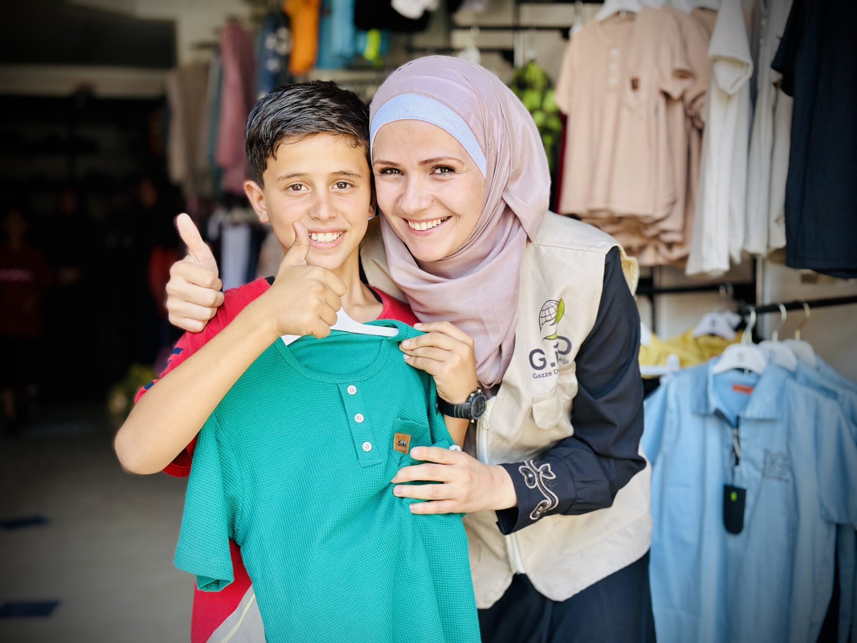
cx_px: 428
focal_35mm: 48
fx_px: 1188
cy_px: 322
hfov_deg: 39.7
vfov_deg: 30.3
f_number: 1.78
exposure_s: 1/387
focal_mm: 6.86
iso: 80
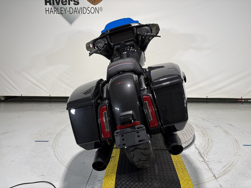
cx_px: 126
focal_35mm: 26
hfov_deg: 67.3
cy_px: 94
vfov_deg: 53.1
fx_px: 189
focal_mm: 5.96
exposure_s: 1/120
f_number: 1.6
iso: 40
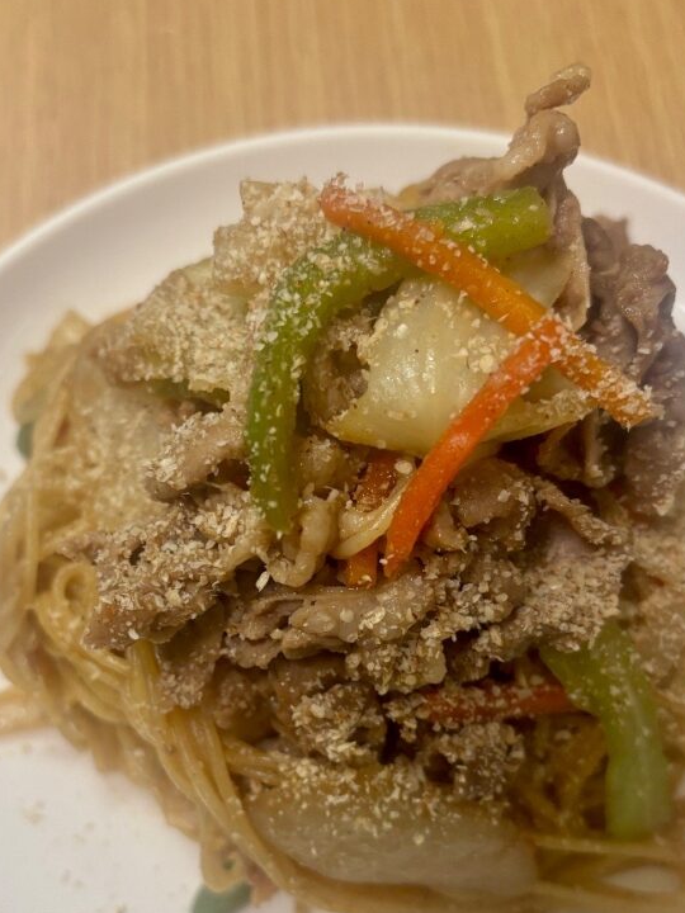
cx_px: 297
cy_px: 572
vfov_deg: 49.6
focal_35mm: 37
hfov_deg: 38.6
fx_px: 976
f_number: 1.6
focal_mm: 5.96
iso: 160
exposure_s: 1/60
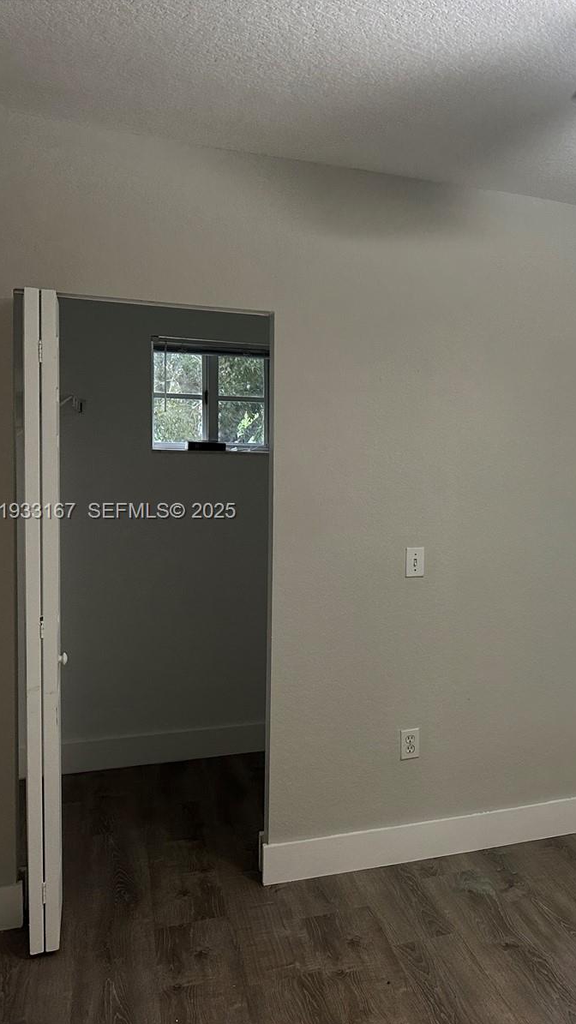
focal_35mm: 35
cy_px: 512
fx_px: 951
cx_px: 655
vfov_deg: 56.6
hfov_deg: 29.8
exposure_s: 1/60
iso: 200
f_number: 1.78
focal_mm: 6.86
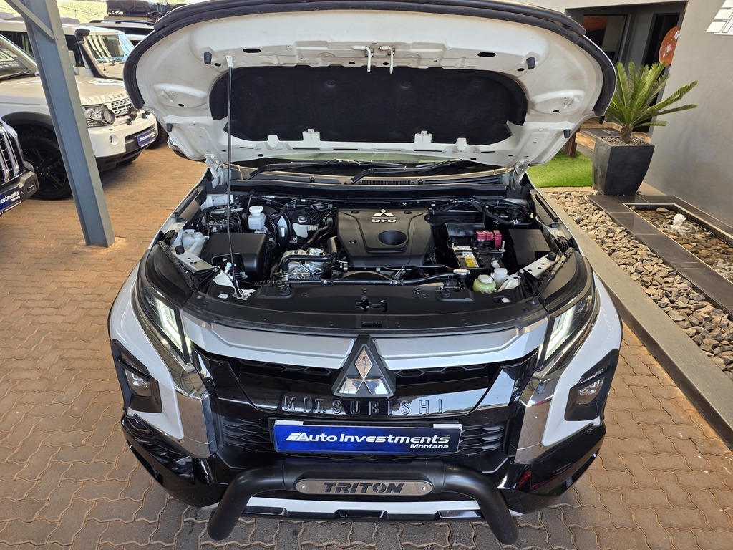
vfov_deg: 58.9
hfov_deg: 73.9
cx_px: 366
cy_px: 275
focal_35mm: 23
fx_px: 487
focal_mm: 6.25
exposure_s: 1/180
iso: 64
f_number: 1.7
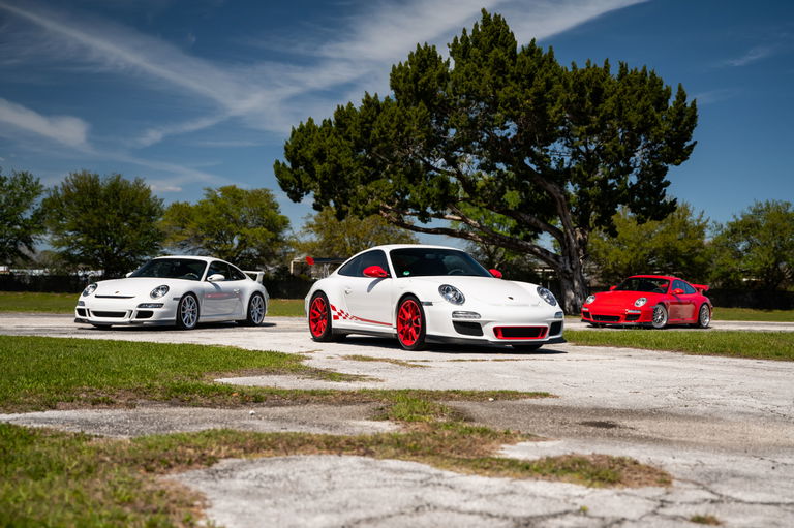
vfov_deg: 27.0
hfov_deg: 39.6
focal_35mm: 50
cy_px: 264
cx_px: 397
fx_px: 1102
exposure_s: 1/6400
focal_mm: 50
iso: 400
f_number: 2.8
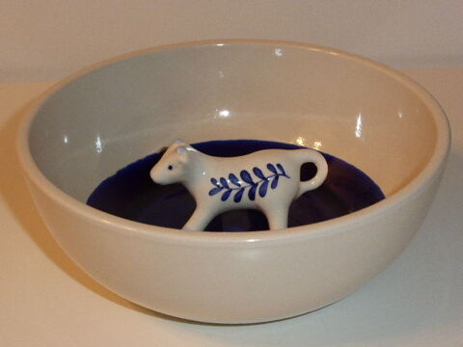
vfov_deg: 21.3
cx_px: 232
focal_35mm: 69
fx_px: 923
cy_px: 174
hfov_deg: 28.2
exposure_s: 1/60
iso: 400
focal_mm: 11.7
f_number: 4.9
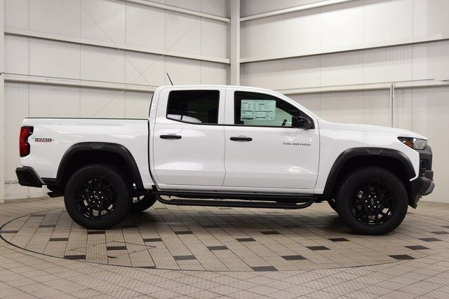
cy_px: 150
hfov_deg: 42.3
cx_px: 224
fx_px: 580
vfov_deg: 29.0
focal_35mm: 46
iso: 500
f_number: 7.1
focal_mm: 31
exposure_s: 1/30
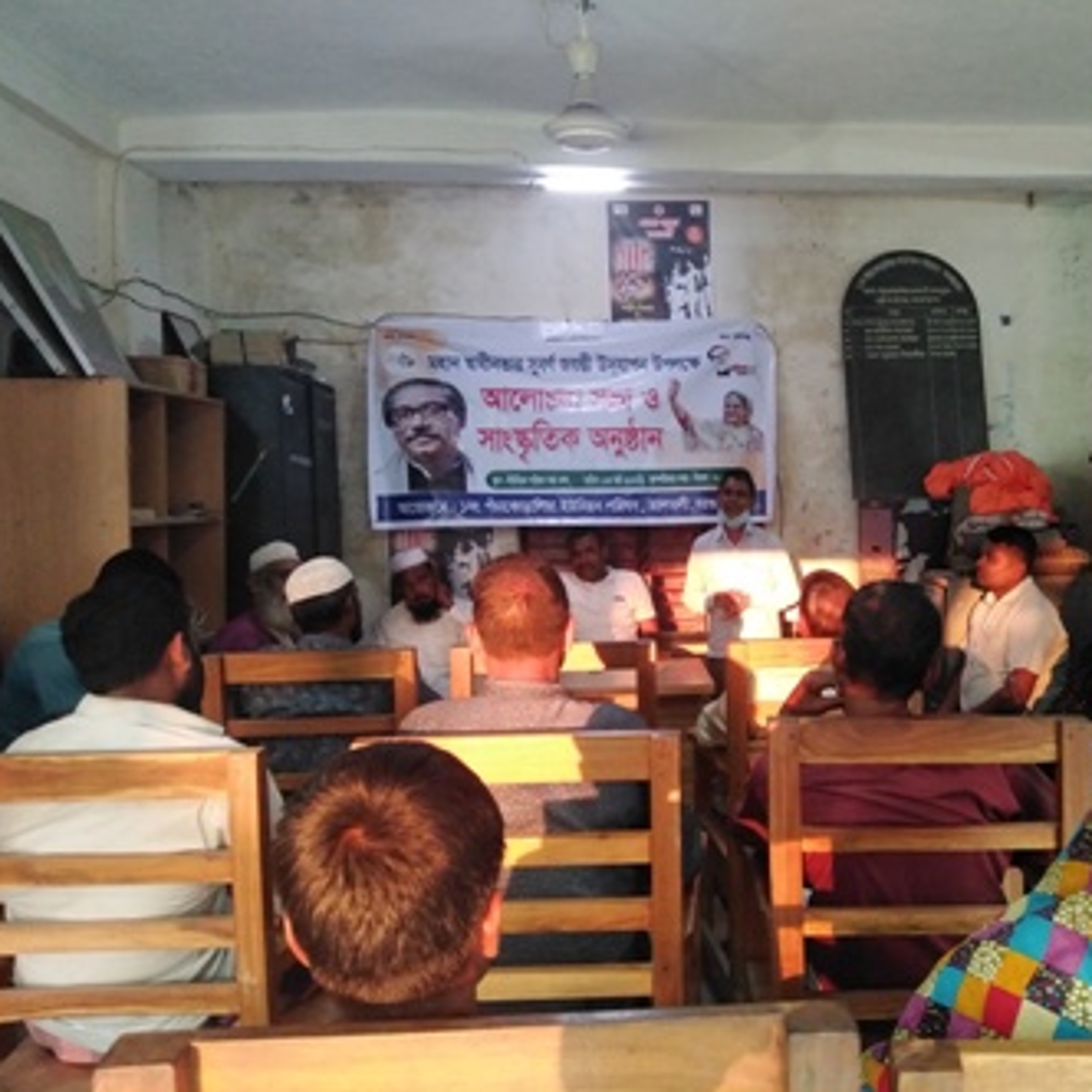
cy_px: 546
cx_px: 720
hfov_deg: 51.6
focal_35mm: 31
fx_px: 1106
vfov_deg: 52.5
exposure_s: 1/20
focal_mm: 3.59
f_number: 1.8
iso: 397
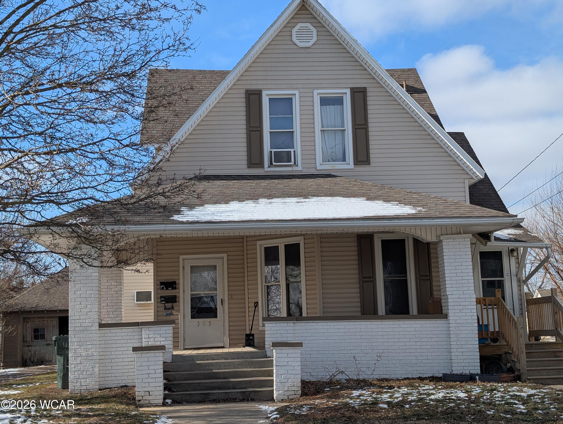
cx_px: 282
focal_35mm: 49
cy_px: 212
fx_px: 798
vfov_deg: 29.7
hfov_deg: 38.9
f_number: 1.68
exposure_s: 1/1513
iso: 20
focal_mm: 6.9
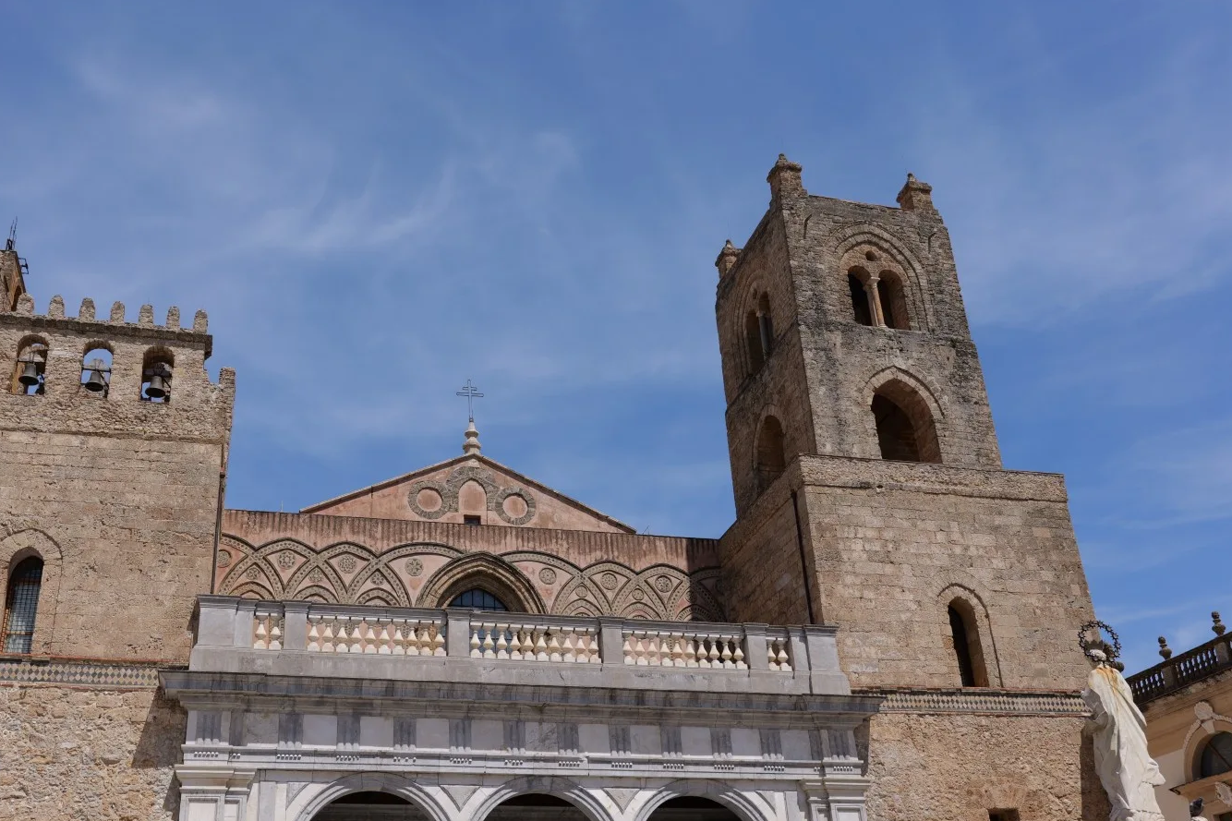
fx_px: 1163
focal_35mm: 34
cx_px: 514
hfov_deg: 55.5
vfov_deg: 38.8
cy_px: 467
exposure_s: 1/320
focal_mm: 28
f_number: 8
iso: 100
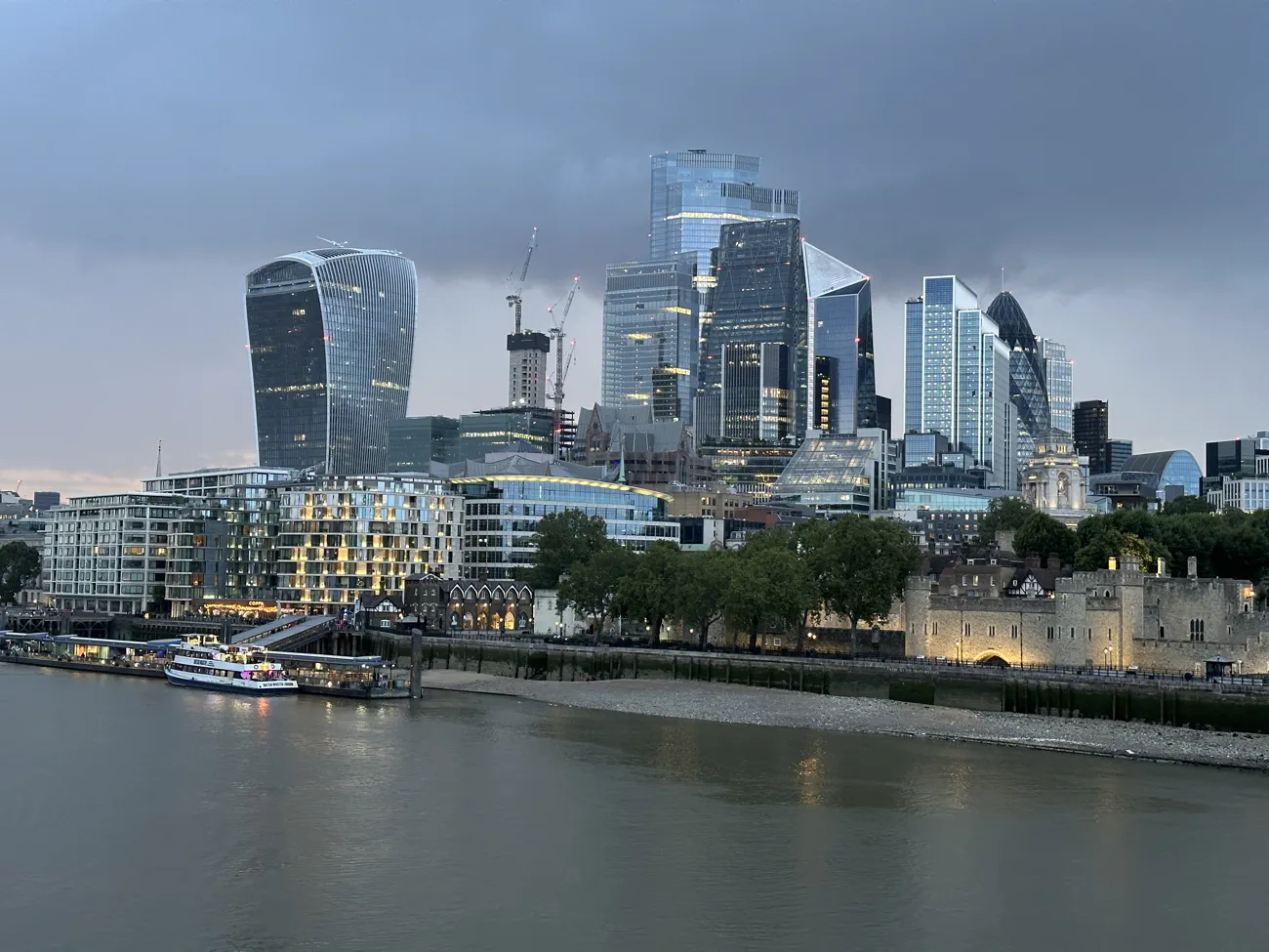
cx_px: 634
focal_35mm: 48
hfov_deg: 39.7
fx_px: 1760
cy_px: 476
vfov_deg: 30.3
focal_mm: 6.86
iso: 200
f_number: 1.78
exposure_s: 1/33
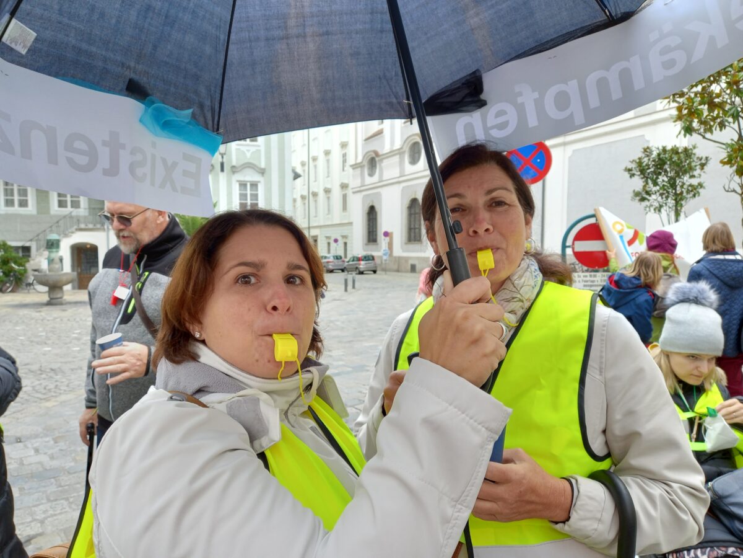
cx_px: 372
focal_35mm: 25
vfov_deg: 54.9
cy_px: 279
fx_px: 537
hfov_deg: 69.4
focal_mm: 4.6
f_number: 2
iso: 50
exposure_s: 1/119
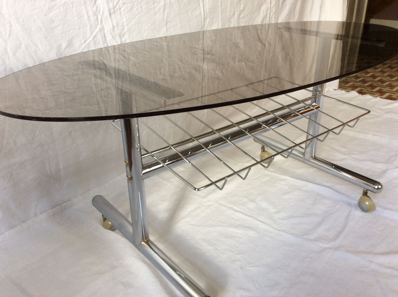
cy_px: 148
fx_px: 367
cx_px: 199
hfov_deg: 56.9
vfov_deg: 44.1
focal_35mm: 32
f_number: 2.4
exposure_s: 1/25
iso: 40
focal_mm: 3.3
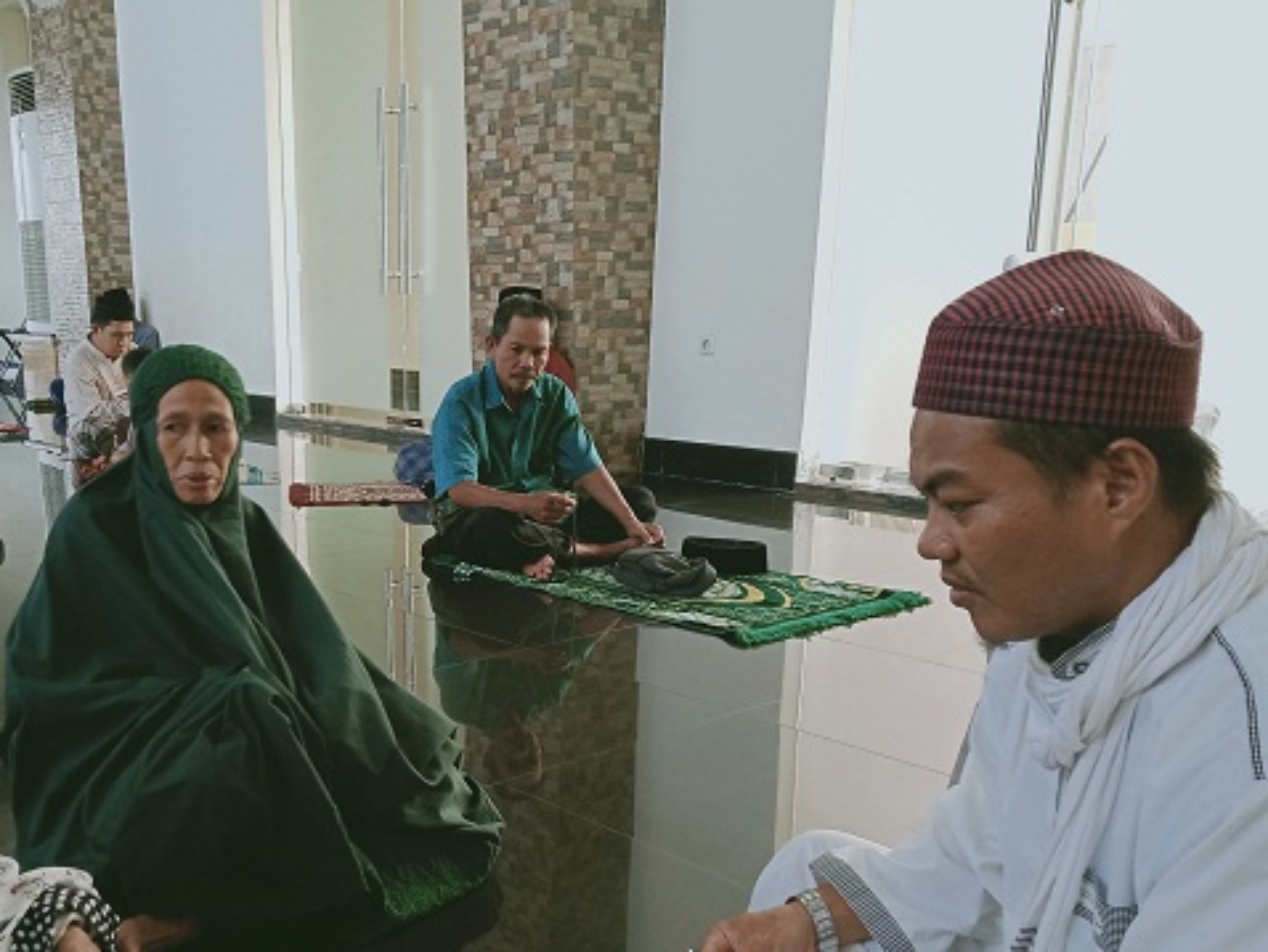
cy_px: 667
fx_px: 1503
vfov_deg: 34.7
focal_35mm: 41
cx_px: 419
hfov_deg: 45.0
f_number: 2.2
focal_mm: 3.37
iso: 117
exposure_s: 1/50
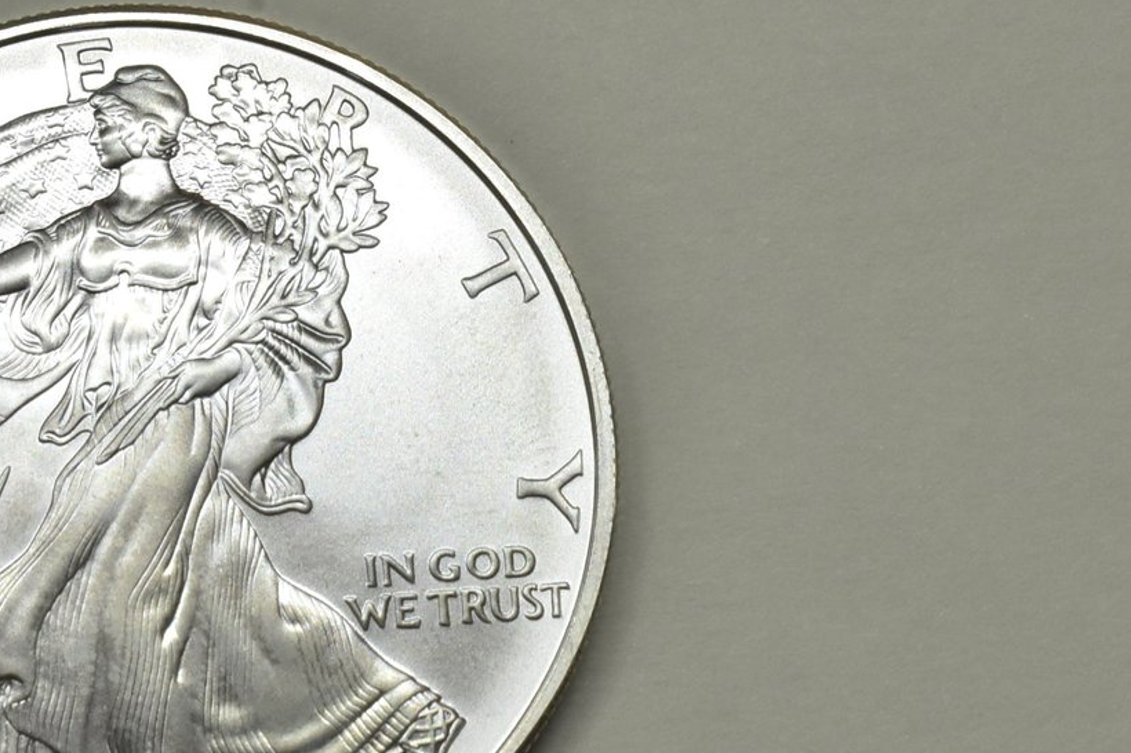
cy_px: 476
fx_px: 5371
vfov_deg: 8.0
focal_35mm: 171
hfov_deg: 11.9
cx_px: 120
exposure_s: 1/100
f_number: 18
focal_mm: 55
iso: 800
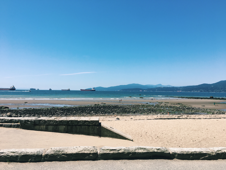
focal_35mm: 29
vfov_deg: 48.2
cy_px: 85
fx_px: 189
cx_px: 113
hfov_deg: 61.7
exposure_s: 1/1709
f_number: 2.2
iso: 25
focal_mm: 4.15
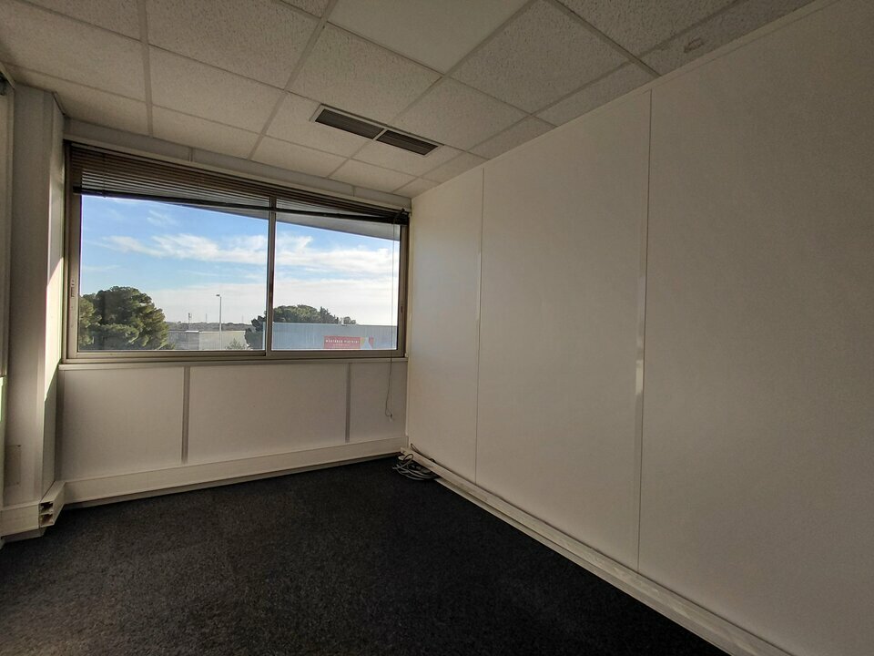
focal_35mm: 16
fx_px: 404
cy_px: 328
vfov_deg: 78.1
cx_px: 437
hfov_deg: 94.5
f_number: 2.2
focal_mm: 1.64
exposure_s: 1/418
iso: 40
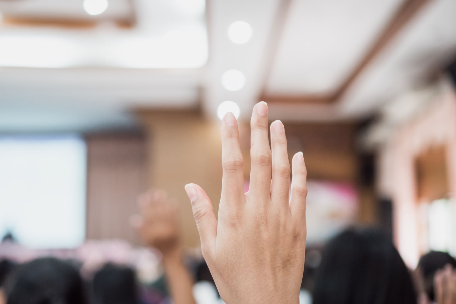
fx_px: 755
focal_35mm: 60
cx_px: 206
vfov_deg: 22.8
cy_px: 172
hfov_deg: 33.6
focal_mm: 35
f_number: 2
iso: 640
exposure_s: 1/60
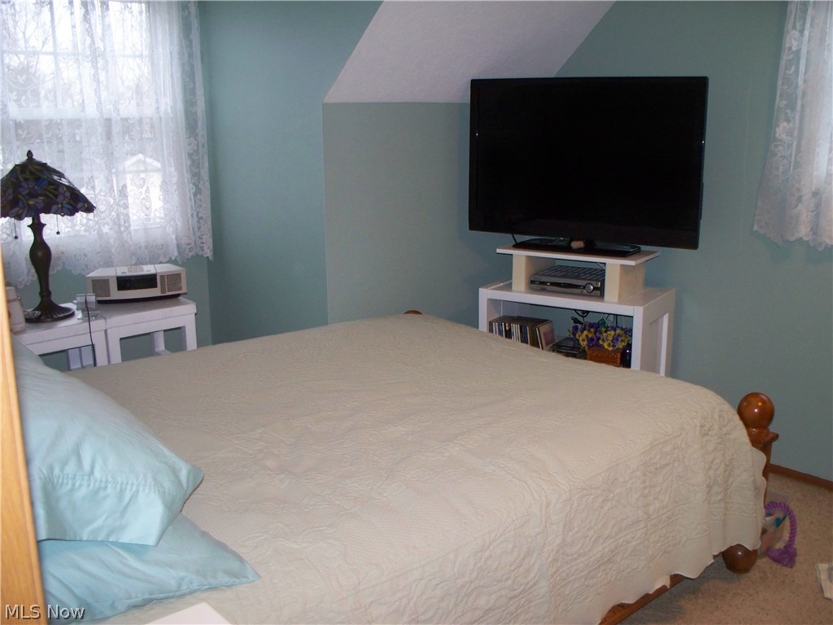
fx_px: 866
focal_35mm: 36
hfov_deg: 51.4
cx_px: 416
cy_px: 312
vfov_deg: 39.7
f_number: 2.8
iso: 200
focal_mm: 7.54
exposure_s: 1/30
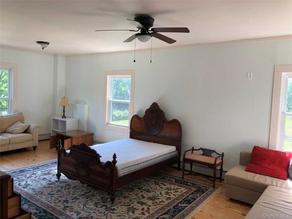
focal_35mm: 28
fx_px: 236
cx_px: 146
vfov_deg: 49.7
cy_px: 110
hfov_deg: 63.4
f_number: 1.8
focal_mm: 3.99
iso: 50
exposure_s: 1/120
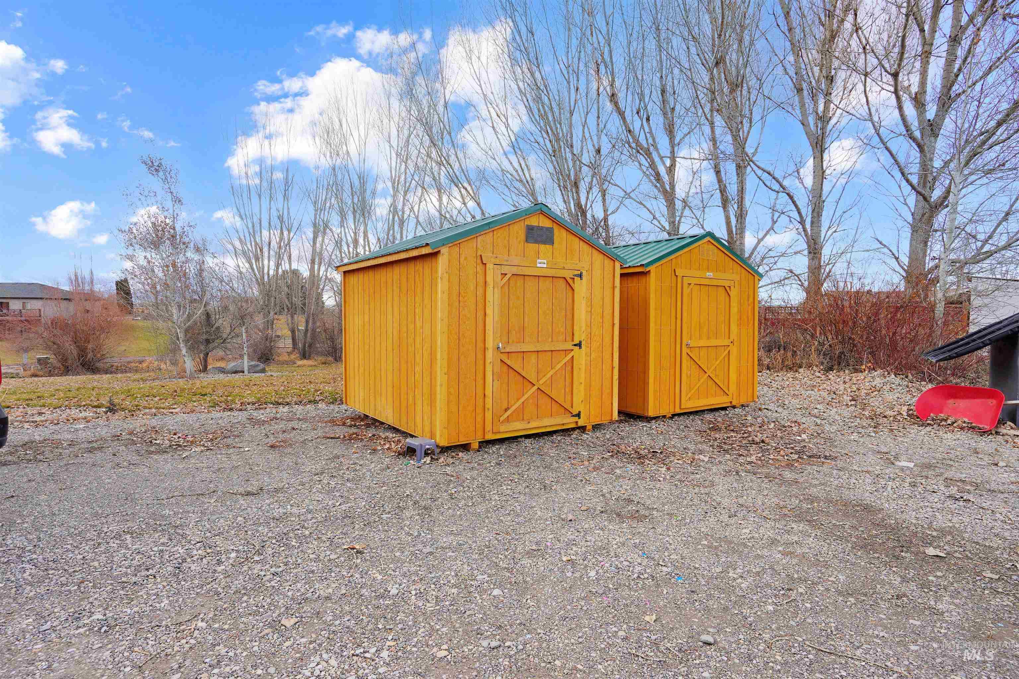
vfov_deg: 67.4
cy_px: 340
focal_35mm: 18
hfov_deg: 90.0
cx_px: 510
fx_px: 509
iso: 100
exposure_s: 1/100
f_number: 7.1
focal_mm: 18
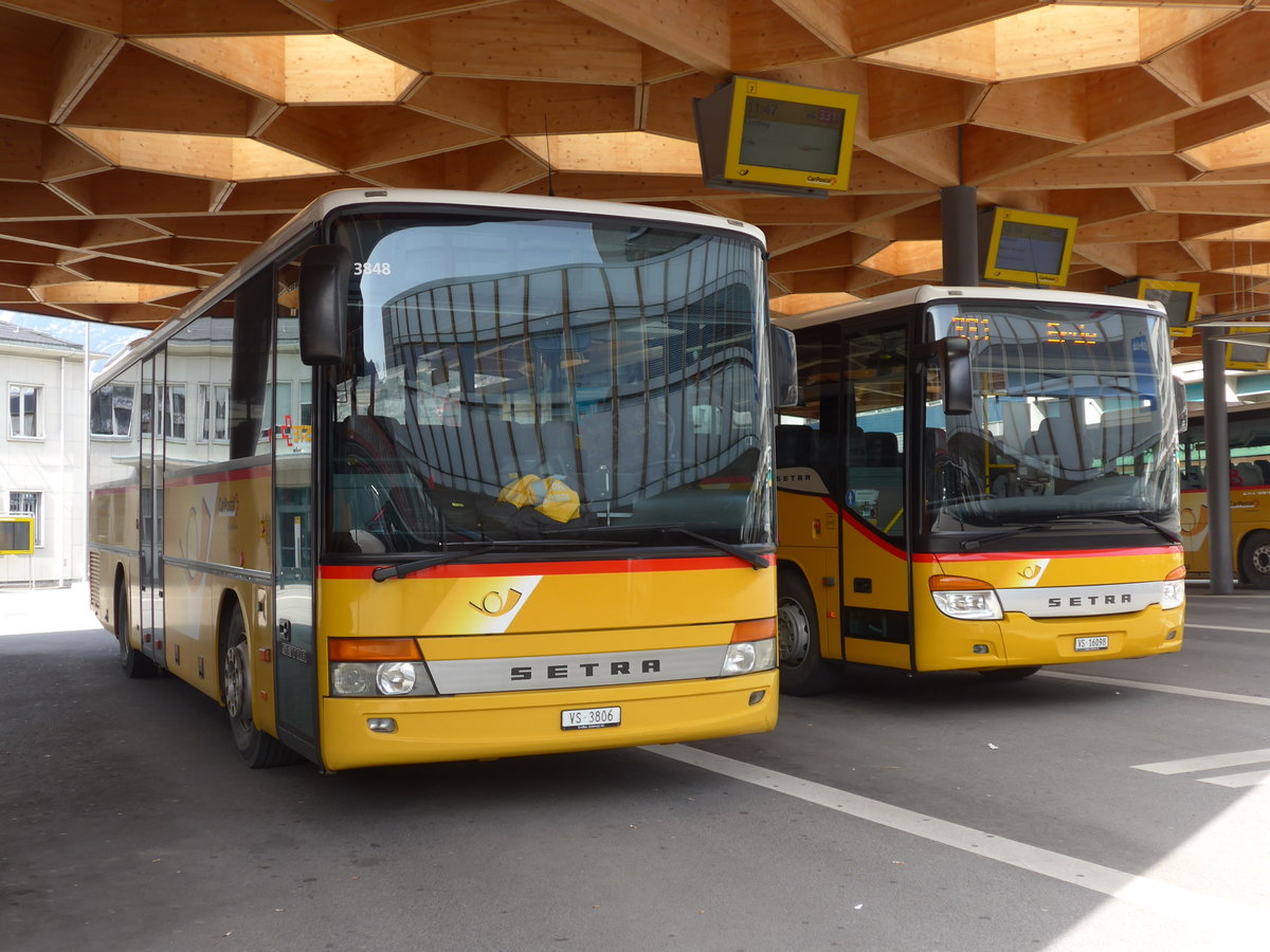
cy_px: 476
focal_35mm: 41
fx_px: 1504
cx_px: 635
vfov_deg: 35.1
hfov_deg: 45.8
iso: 80
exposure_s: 1/320
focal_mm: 8.4
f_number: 2.8
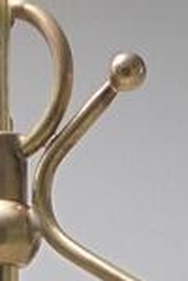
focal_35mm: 212
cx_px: 1
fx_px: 1661
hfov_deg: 6.5
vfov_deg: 8.5
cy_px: 768
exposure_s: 1/40
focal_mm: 6.1
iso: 100
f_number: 4
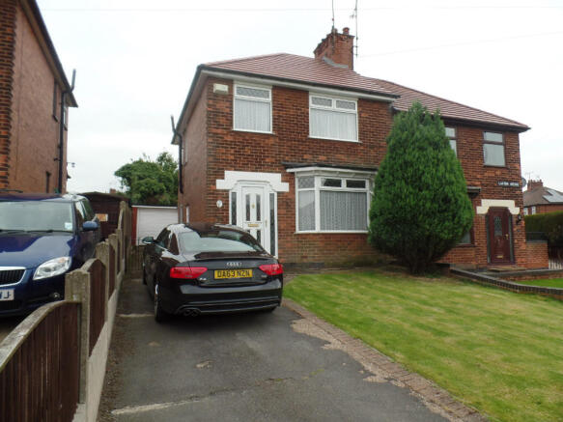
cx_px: 282
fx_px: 374
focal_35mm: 23
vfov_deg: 58.9
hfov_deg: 73.9
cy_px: 211
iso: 80
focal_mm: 4.1
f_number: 3.5
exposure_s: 1/250
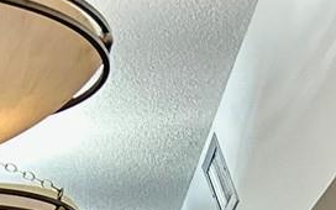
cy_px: 731
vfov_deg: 6.9
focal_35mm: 162
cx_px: -38
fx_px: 1483
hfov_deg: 12.7
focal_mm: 5.7
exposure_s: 1/60
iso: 125
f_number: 1.5
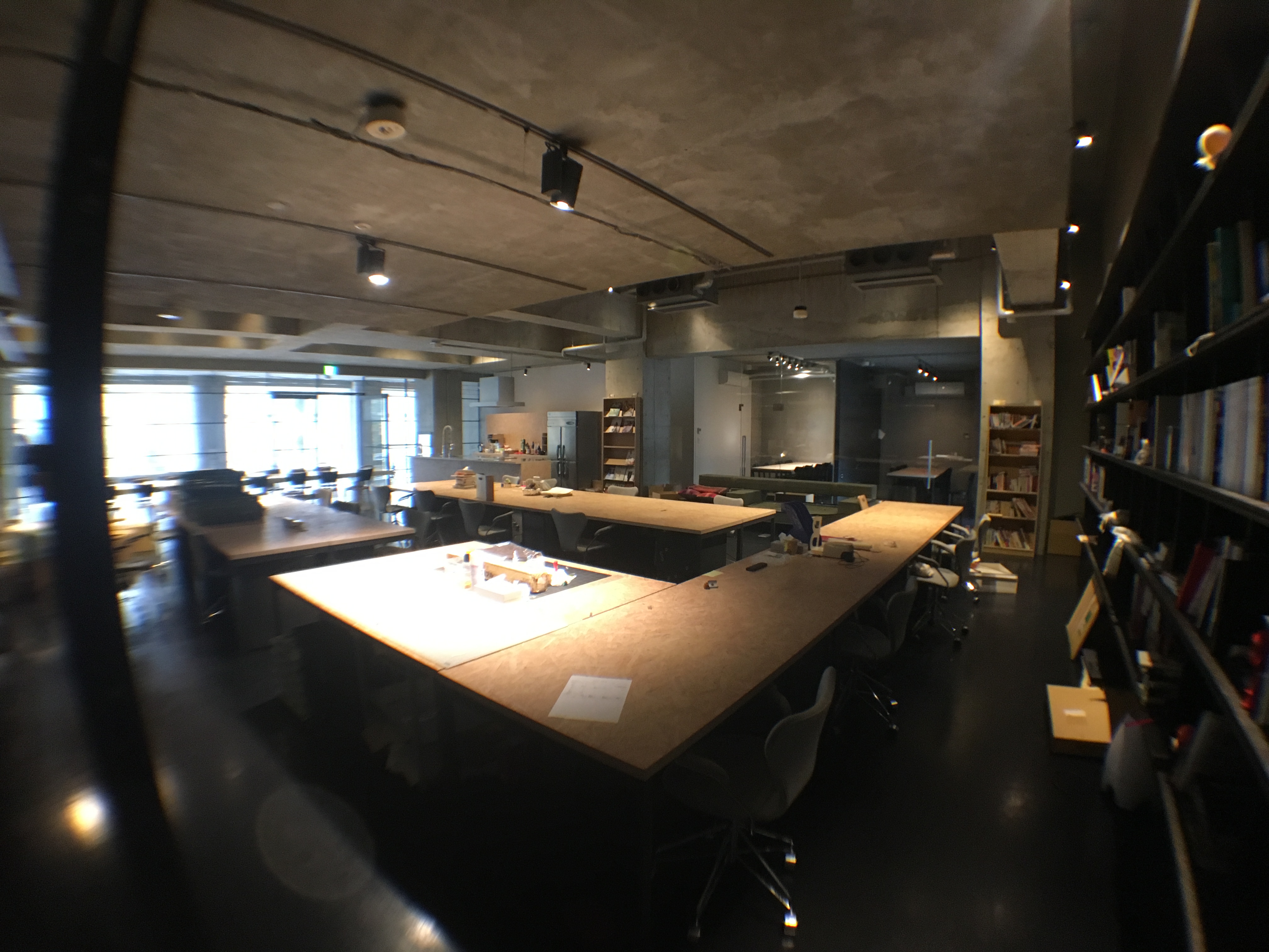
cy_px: 476
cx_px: 634
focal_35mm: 29
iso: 160
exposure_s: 1/30
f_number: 2.2
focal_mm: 4.15
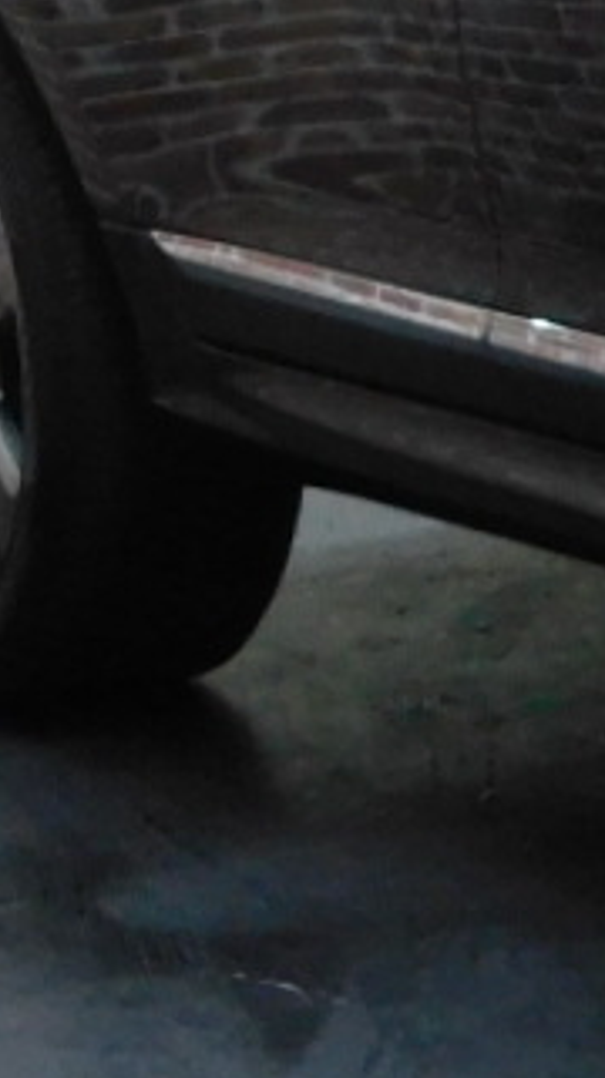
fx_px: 3573
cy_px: 238
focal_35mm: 125
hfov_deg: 7.7
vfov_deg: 17.1
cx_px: 2141
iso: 360
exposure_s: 1/30
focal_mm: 4
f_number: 3
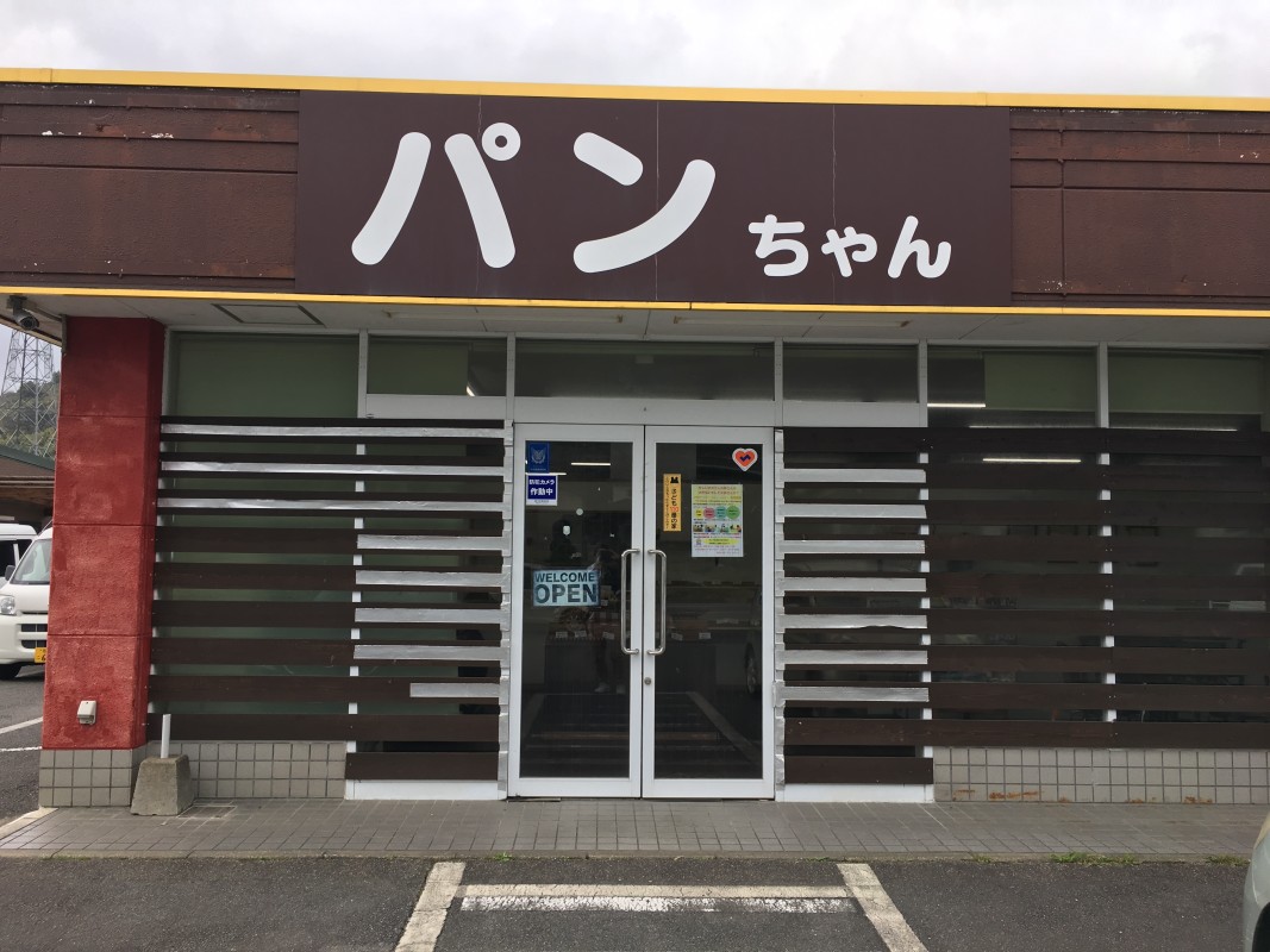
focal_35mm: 29
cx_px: 635
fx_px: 1064
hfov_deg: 61.7
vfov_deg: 48.2
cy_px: 476
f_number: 2.2
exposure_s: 1/390
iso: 25
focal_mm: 4.15
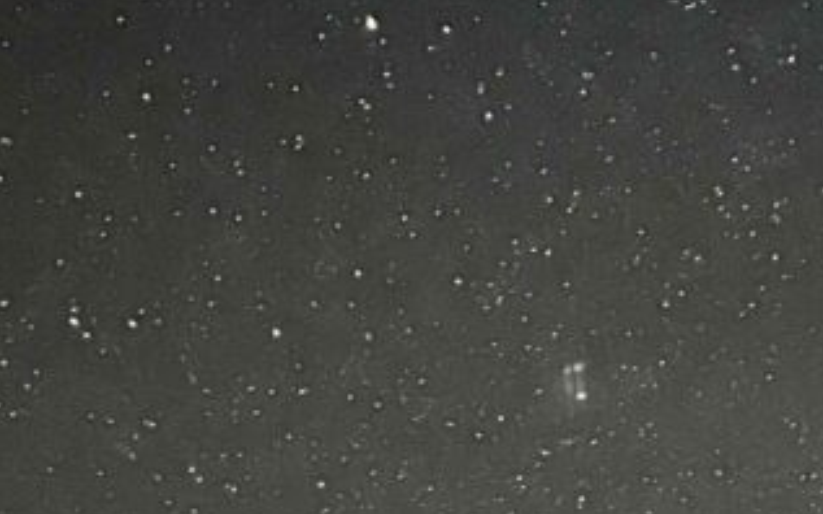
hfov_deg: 22.9
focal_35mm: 89
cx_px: 698
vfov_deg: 13.8
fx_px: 1996
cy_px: 758
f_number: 1.5
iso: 6400
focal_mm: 5.7
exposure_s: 10
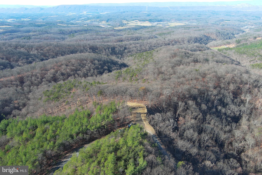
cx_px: 131
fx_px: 211
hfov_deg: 63.7
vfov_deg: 45.0
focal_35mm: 29
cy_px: 88
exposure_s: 1/340
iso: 100
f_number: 2.8
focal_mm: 10.57
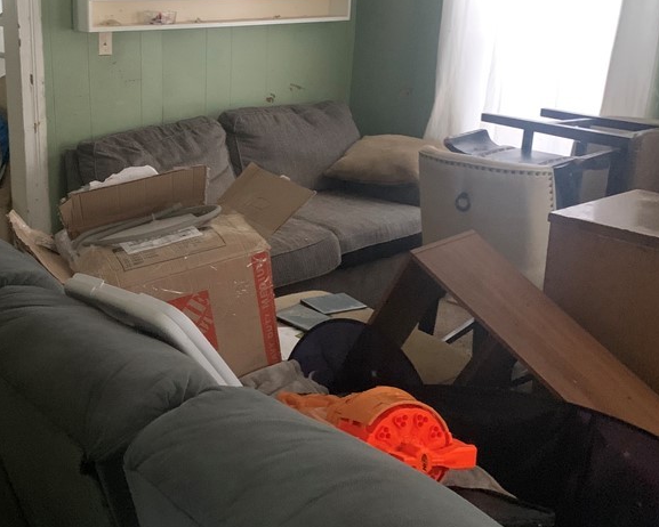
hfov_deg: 40.0
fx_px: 878
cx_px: 162
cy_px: 225
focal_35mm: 45
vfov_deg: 33.4
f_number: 1.8
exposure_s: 1/29
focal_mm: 4.25
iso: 800
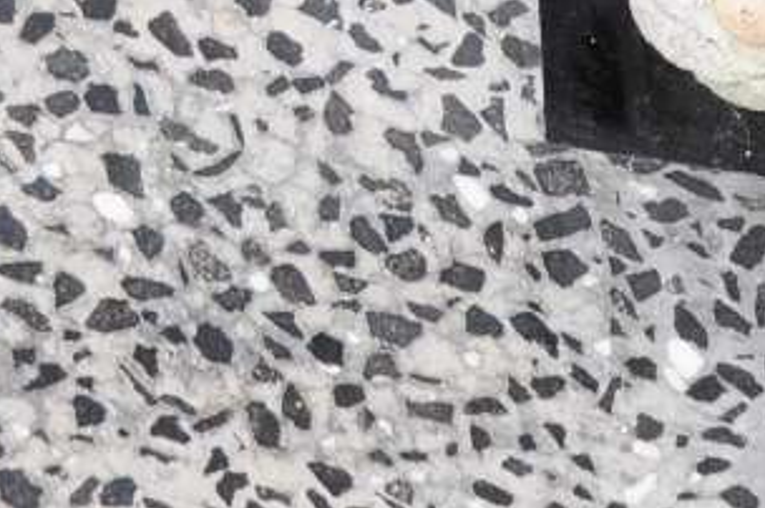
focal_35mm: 338
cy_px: -594
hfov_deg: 5.7
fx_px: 7175
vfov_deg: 4.0
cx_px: 2187
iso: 640
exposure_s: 1/160
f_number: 7.1
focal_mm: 32
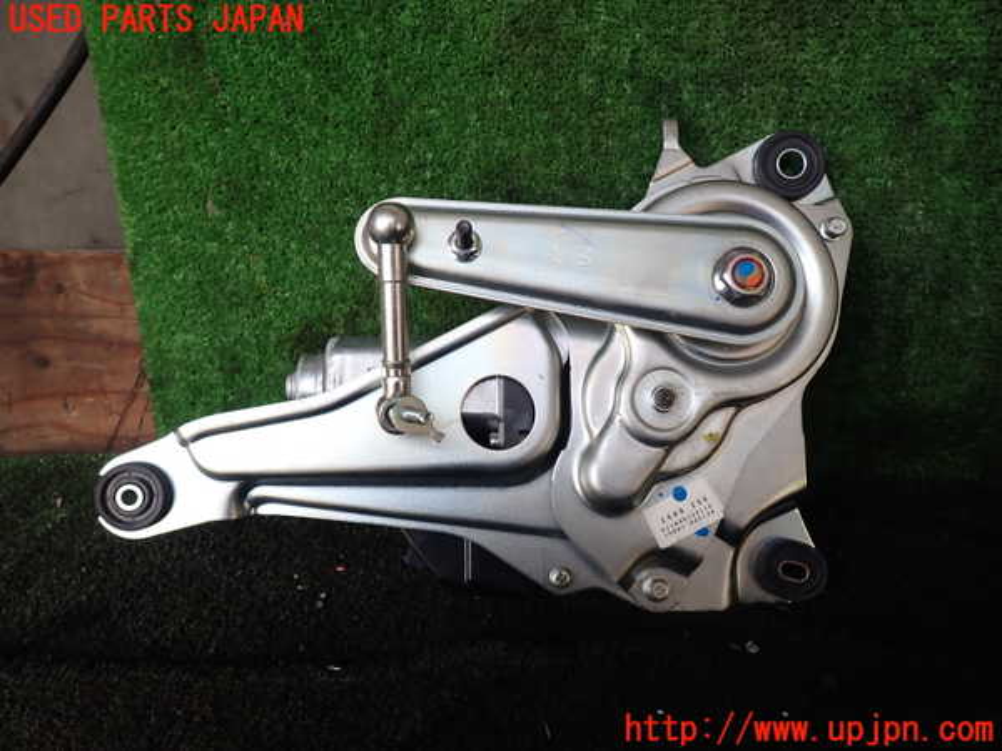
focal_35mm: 25
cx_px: 501
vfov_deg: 54.9
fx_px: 724
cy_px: 376
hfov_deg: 69.4
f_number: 2.8
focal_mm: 4.5
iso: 100
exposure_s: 1/125
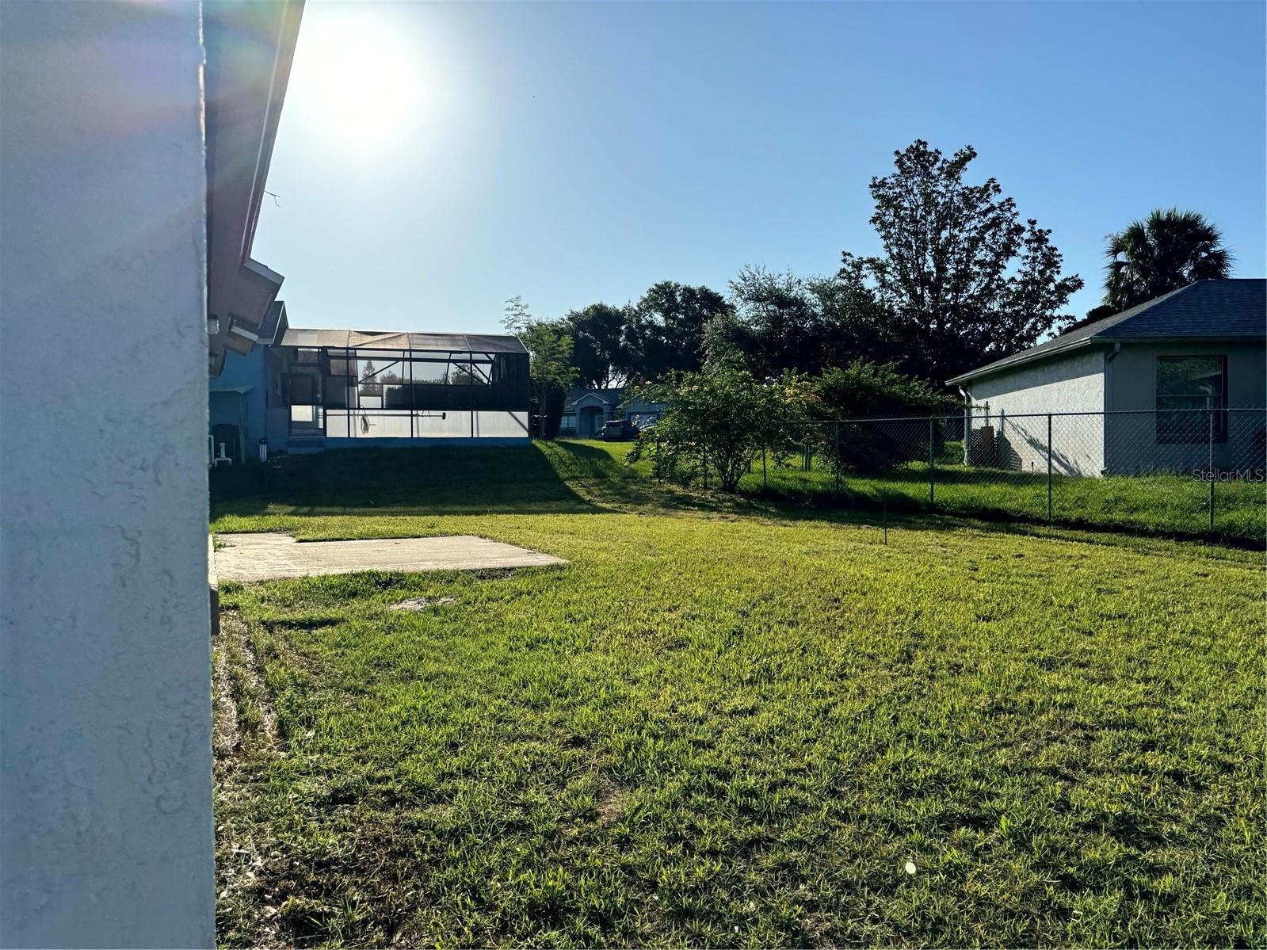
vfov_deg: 56.8
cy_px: 475
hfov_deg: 71.6
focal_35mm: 24
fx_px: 878
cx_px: 634
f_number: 1.78
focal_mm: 6.76
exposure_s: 1/7092
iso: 80
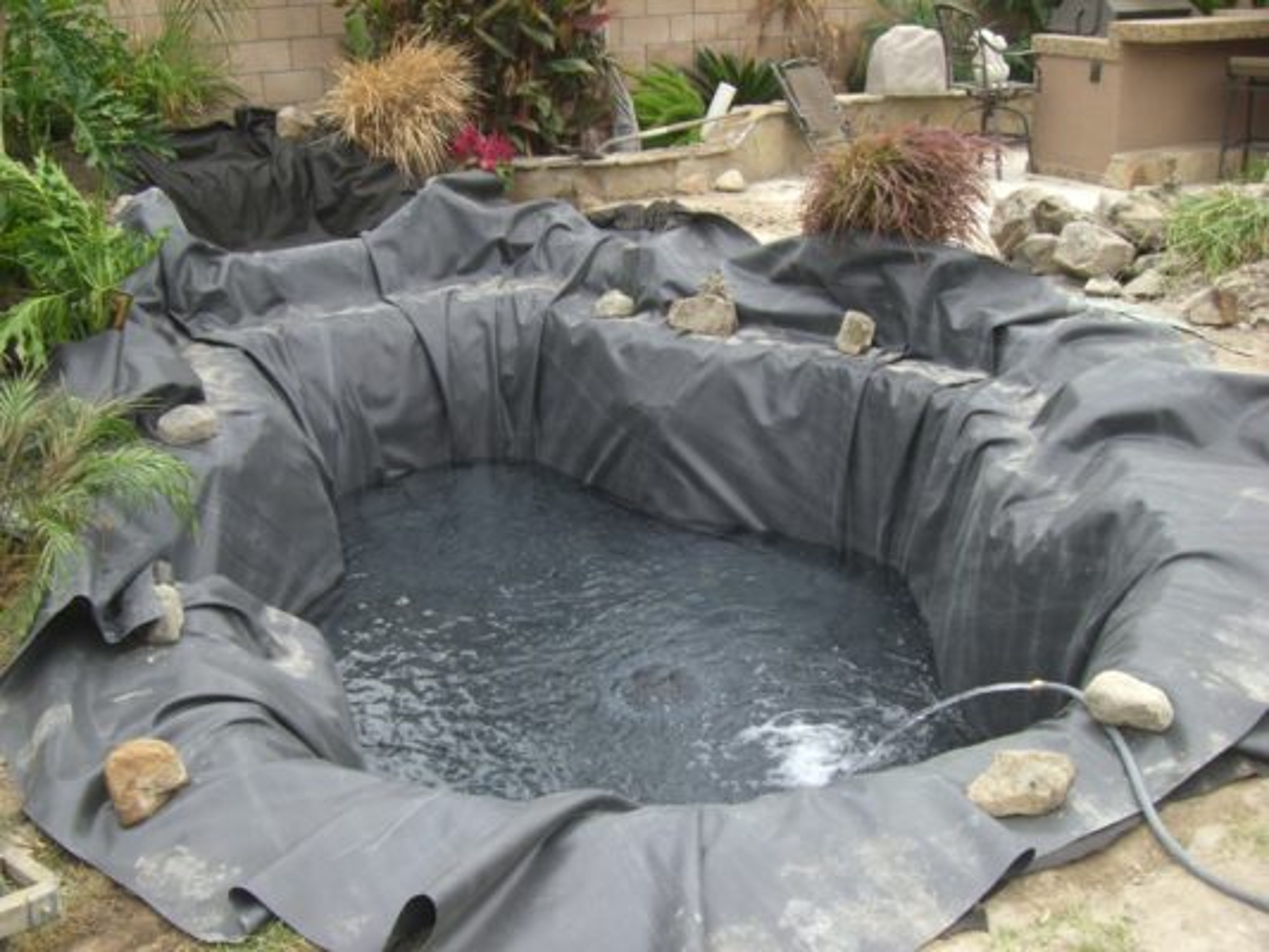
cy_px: 476
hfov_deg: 49.0
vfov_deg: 37.7
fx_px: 1393
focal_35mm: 38
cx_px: 634
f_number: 2.7
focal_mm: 6.2
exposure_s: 1/100
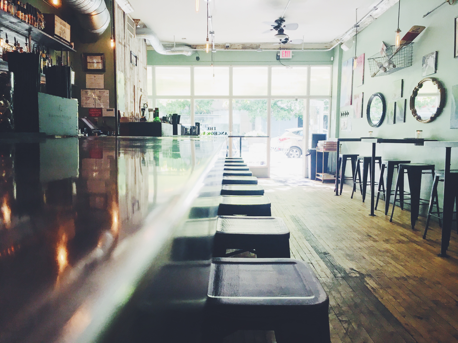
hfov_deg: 61.7
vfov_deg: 48.2
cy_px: 172
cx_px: 229
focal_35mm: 29
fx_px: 384
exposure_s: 1/30
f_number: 2.2
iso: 25
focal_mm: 4.15
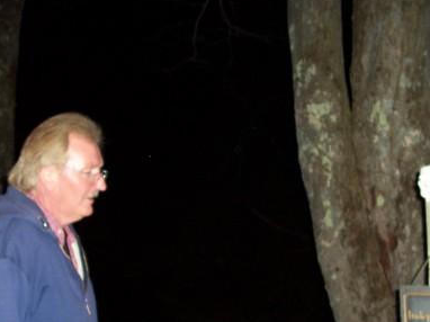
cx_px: 268
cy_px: 208
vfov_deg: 23.5
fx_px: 770
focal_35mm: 62
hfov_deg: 31.1
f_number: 2.8
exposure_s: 1/60
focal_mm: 5.6
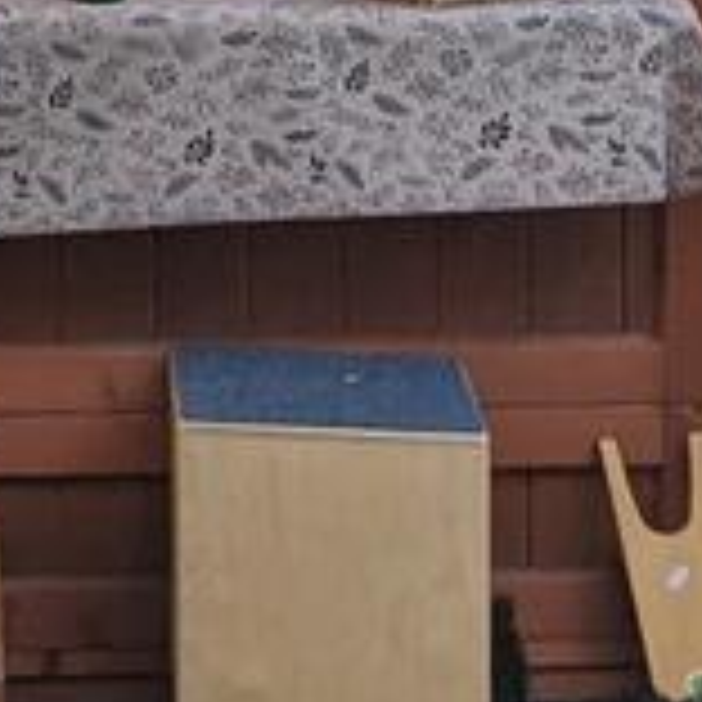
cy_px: -729
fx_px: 4222
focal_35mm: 184
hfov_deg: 9.0
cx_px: -634
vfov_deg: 8.9
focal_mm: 4.38
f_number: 1.73
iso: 49
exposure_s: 1/289
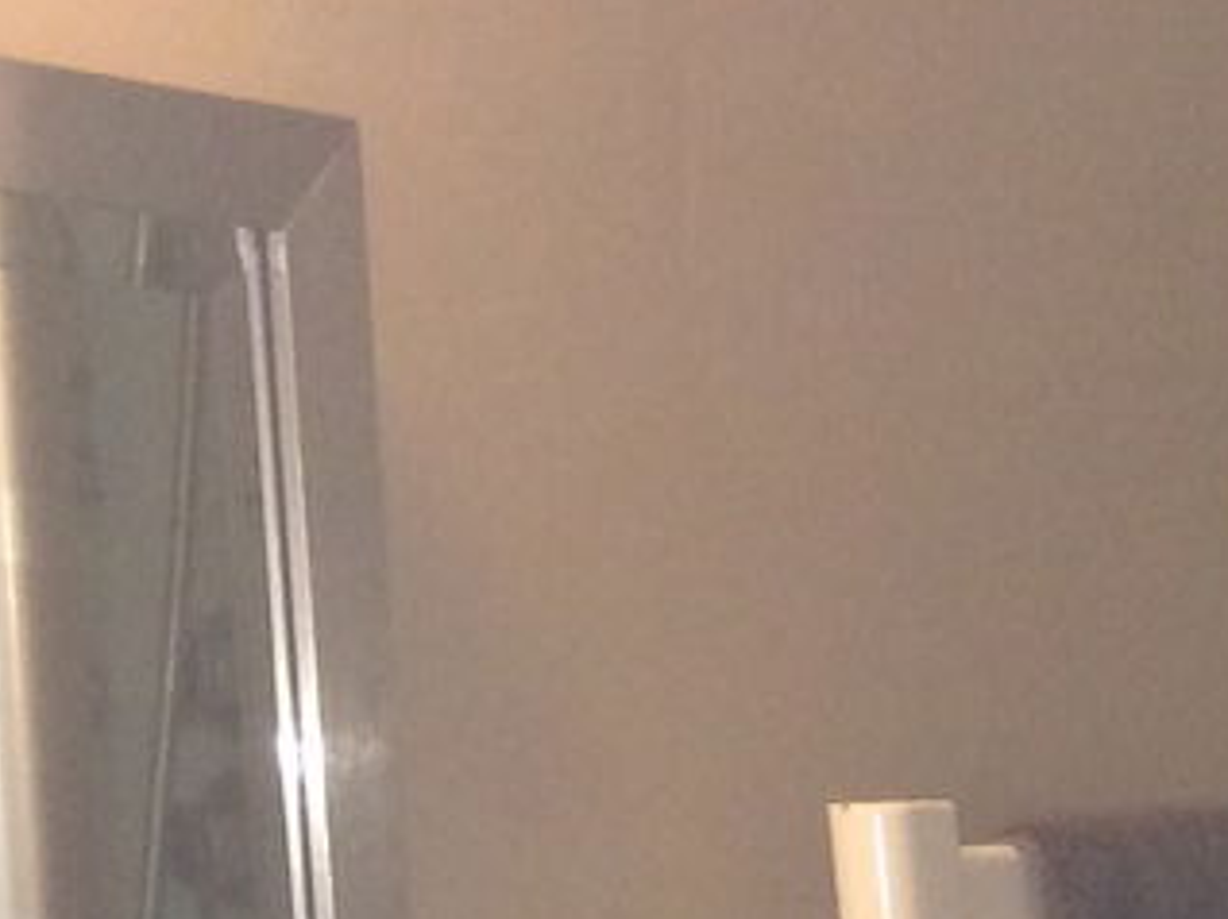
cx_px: 2456
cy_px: 1989
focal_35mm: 146
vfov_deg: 9.3
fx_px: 5175
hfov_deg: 12.0
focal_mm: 4.15
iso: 125
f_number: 2.2
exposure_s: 1/33
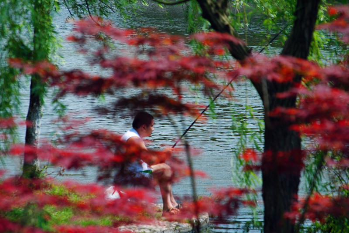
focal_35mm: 285
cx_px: 174
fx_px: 2765
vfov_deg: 4.8
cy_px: 116
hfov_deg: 7.2
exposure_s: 1/125
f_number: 8
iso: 200
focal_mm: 190
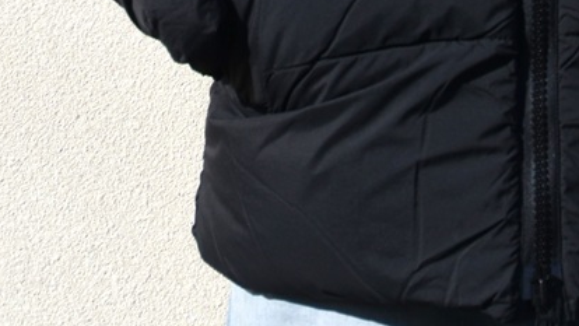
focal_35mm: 629
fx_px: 9658
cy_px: -95
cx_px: 569
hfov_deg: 3.4
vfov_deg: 1.9
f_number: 5.6
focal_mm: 110
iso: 125
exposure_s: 1/1250
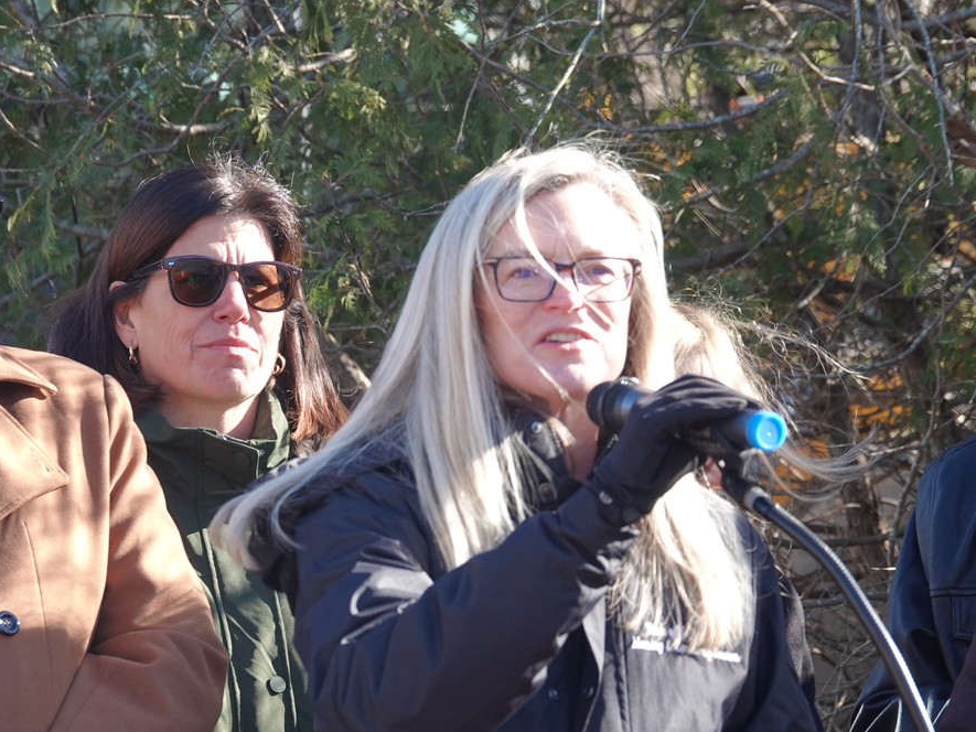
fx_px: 9193
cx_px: 442
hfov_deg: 6.1
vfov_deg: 4.6
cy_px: 452
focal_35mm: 326
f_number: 4
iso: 160
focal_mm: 73.24
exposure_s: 1/200
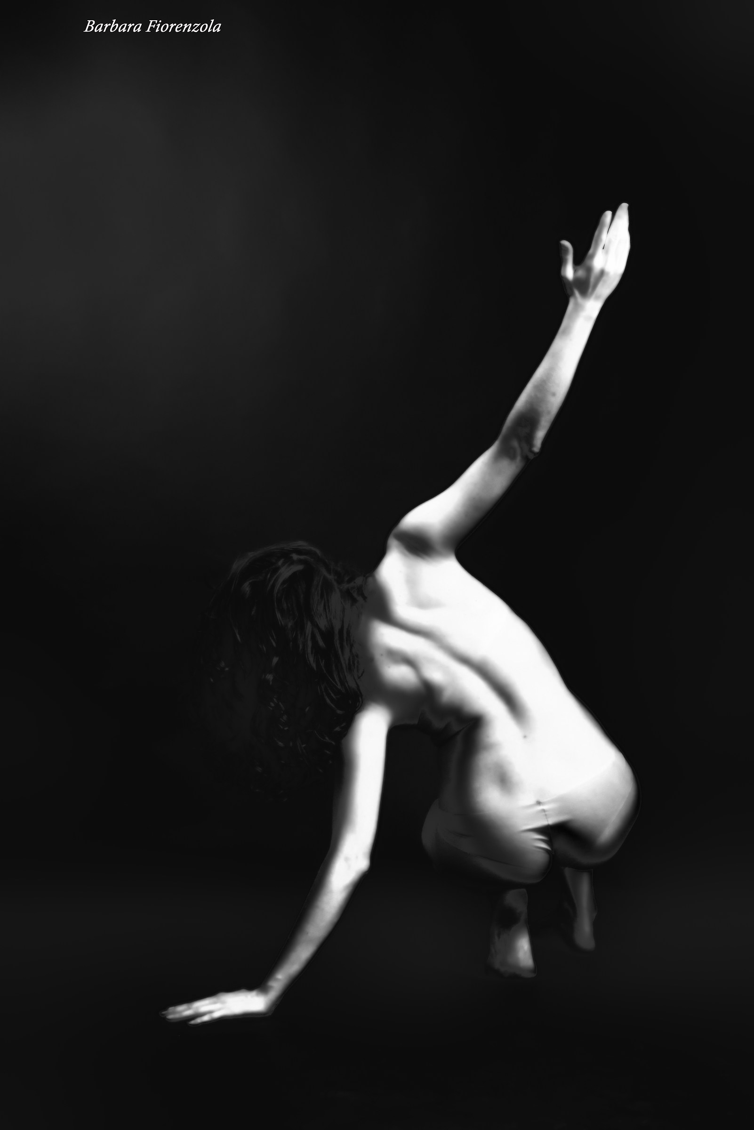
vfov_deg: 34.5
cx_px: 377
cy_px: 565
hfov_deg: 23.4
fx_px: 1820
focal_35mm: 58
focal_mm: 58
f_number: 4
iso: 1000
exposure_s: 1/160
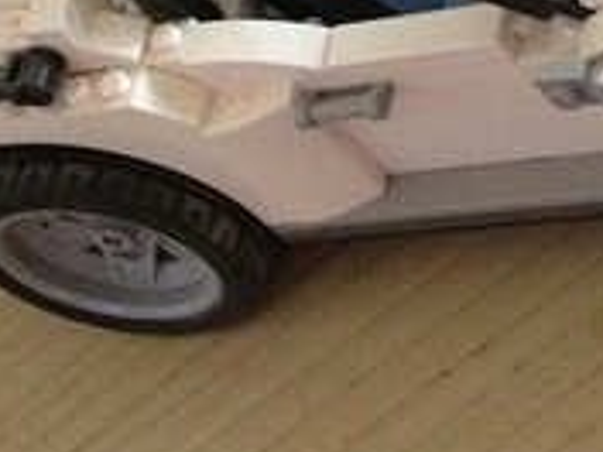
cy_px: -154
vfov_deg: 11.3
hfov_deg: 15.4
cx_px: 514
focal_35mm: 127
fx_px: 2212
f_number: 2.4
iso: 400
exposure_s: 1/15
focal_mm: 4.28
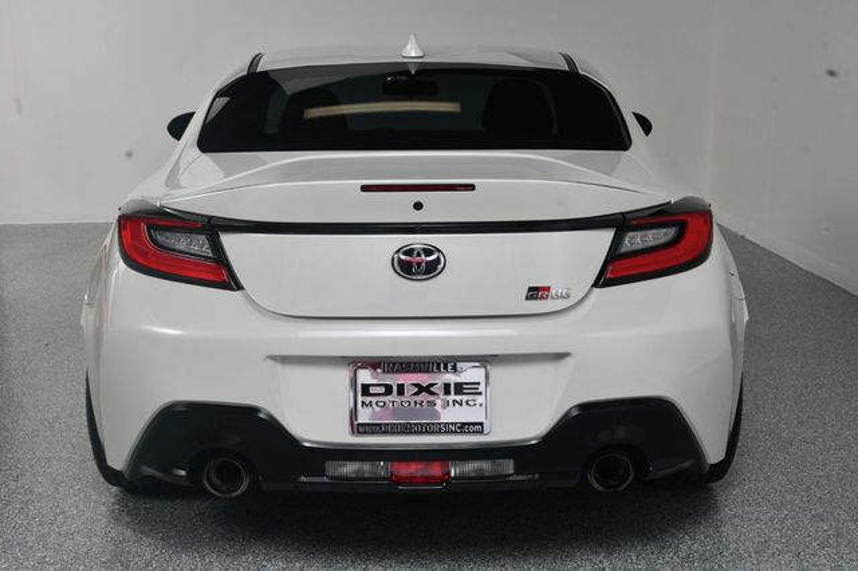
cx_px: 429
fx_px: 1072
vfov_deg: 29.8
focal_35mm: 45
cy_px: 286
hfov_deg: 43.6
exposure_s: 1/160
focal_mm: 30
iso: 100
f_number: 14
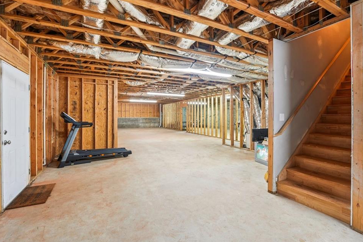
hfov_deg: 97.5
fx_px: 159
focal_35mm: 16
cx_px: 173
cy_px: 118
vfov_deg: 74.6
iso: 320
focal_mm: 14.7
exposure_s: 1/6
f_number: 8
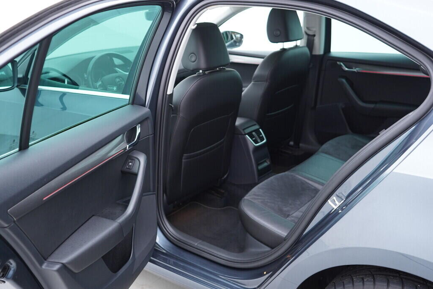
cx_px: 216
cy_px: 144
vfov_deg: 36.9
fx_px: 433
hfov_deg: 53.1
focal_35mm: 36
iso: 250
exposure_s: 1/40
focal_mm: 24
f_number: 2.8
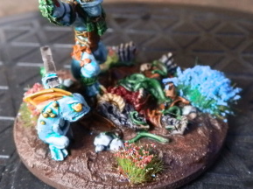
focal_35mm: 52
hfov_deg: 36.9
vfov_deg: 27.8
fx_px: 380
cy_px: 64
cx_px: 128
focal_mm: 5
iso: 400
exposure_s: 1/160
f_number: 3.1
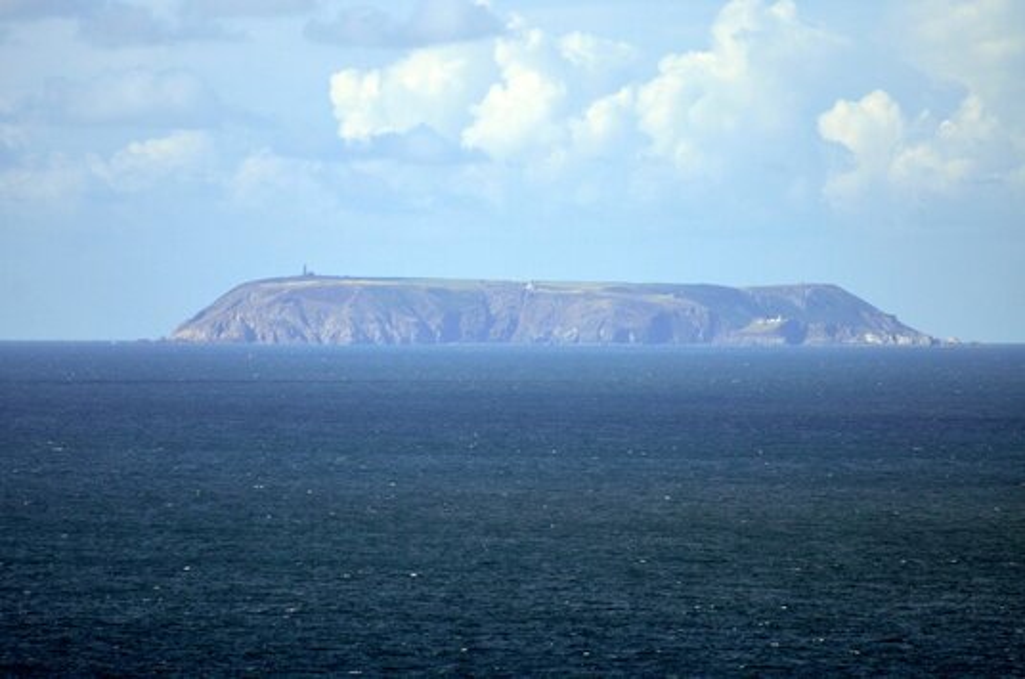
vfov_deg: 3.0
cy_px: 340
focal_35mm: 450
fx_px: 12786
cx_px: 512
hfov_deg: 4.6
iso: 400
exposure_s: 1/1600
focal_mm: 300
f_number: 5.6
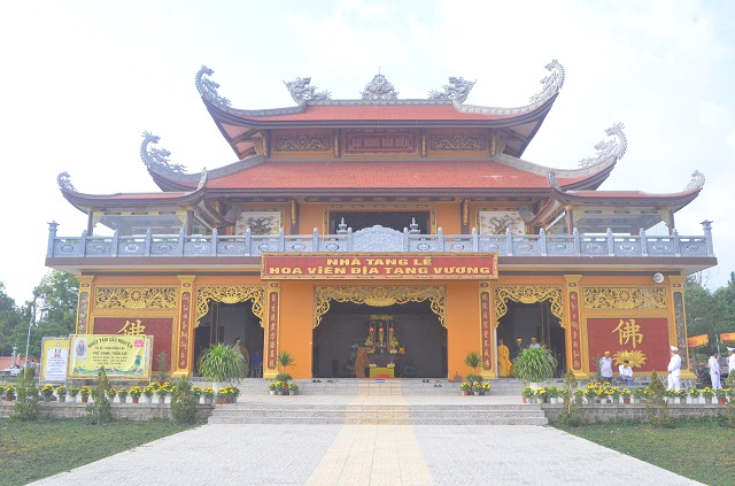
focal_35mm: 30
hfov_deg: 62.1
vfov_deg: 43.4
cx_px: 368
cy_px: 243
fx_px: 611
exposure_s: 1/800
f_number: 14
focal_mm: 20
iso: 3200
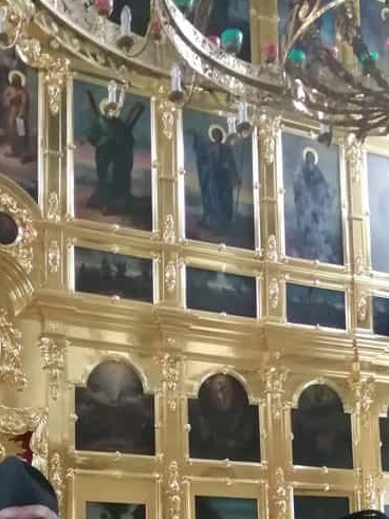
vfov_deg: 33.6
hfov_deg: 27.3
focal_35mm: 53
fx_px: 794
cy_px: 496
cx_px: 124
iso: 500
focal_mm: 3.6
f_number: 1.8
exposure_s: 1/50
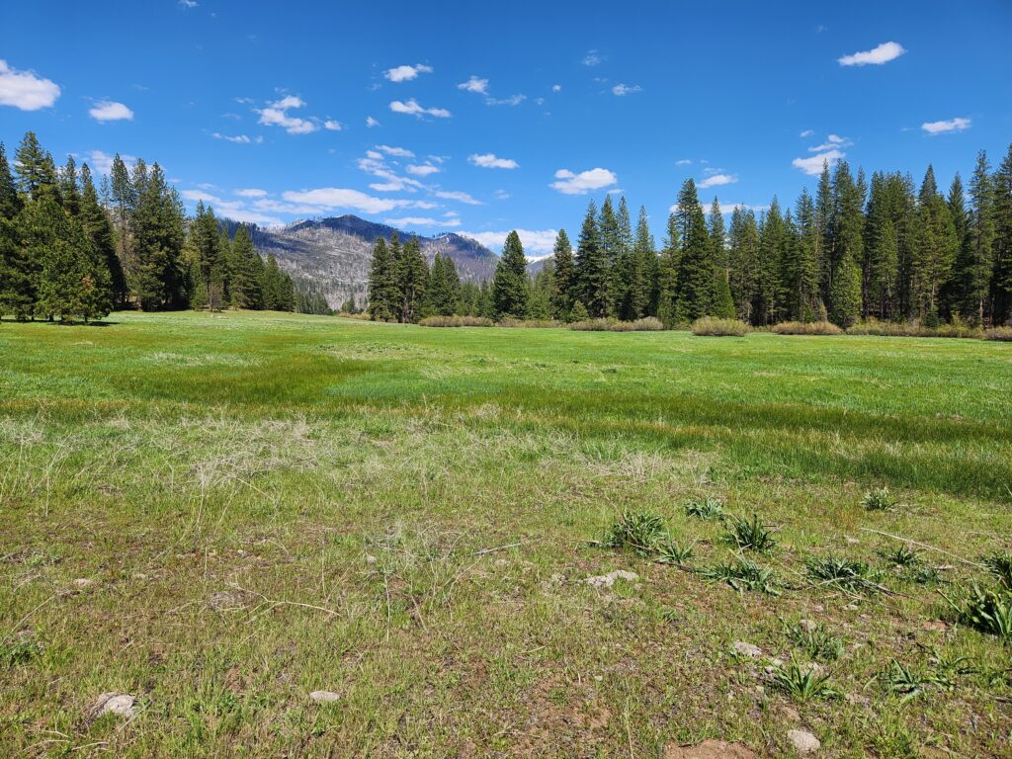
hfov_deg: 73.9
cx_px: 506
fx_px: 672
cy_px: 380
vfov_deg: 58.9
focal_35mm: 23
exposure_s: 1/1756
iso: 20
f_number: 1.8
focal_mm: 5.4
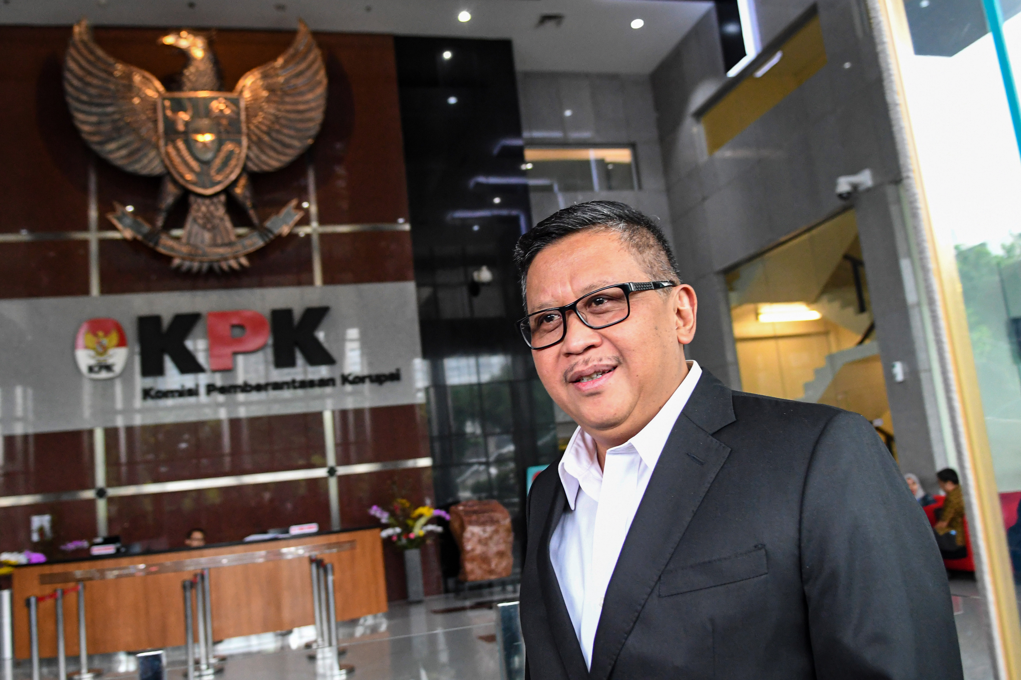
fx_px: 723
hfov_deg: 70.4
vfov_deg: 50.4
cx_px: 510
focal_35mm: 26
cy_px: 340
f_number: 3.2
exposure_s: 1/320
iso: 2000
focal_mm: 17
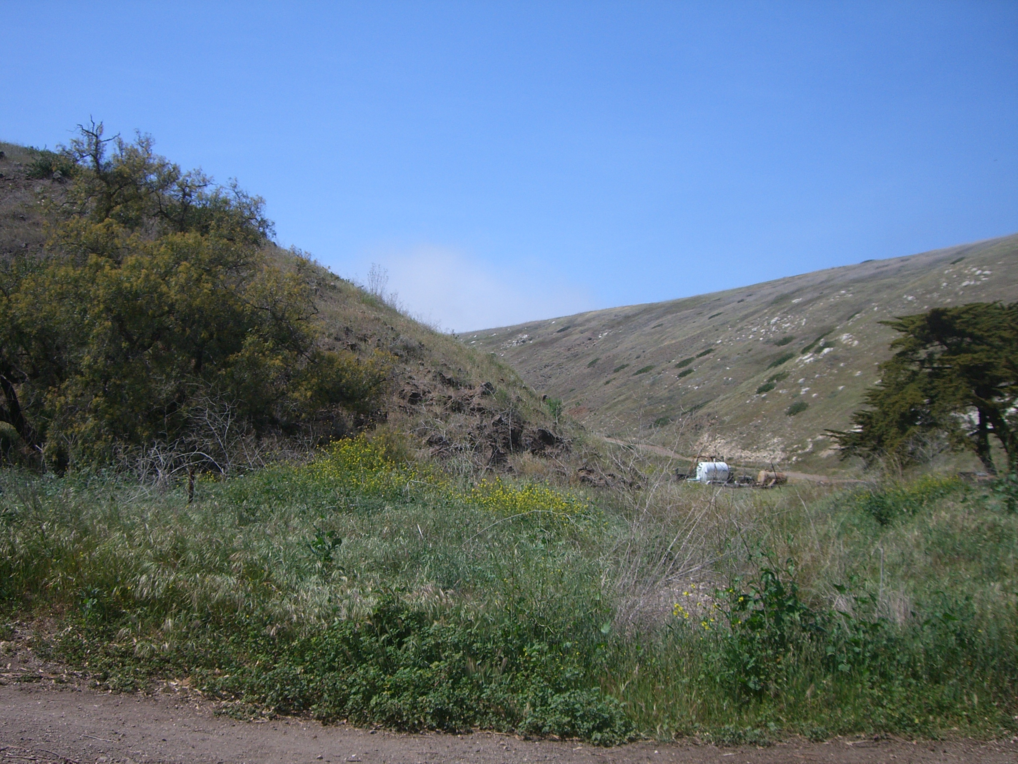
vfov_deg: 37.7
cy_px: 382
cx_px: 509
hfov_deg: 49.0
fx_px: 1118
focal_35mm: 38
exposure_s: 1/1000
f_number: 4.3
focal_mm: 6.2
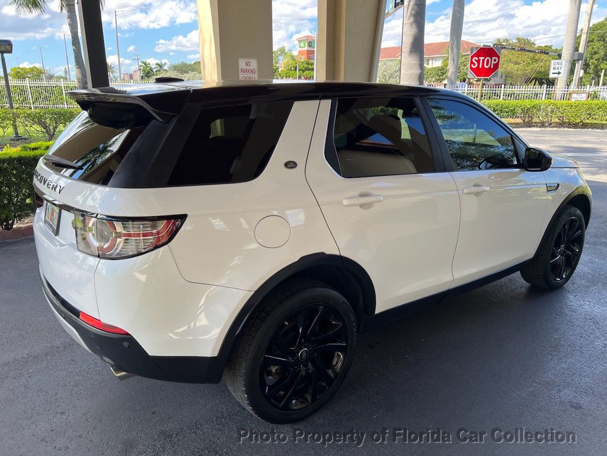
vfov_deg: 53.1
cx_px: 304
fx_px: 456
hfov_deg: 67.3
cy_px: 228
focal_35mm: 26
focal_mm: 5.7
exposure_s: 1/597
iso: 50
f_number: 1.5
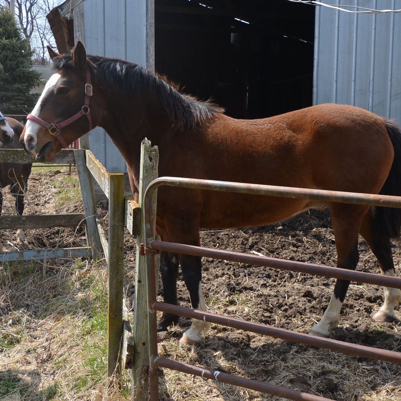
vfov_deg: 36.1
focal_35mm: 47
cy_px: 202
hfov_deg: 36.0
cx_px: 214
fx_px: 616
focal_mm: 24
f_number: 8
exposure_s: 1/250
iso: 200
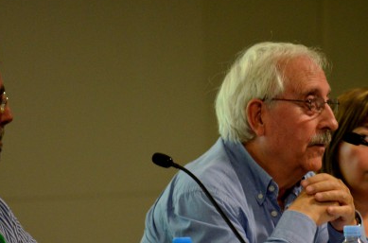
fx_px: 4658
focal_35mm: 457
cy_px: 171
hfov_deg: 4.5
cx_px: 271
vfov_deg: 3.0
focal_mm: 200
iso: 3200
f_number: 5.6
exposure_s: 1/80
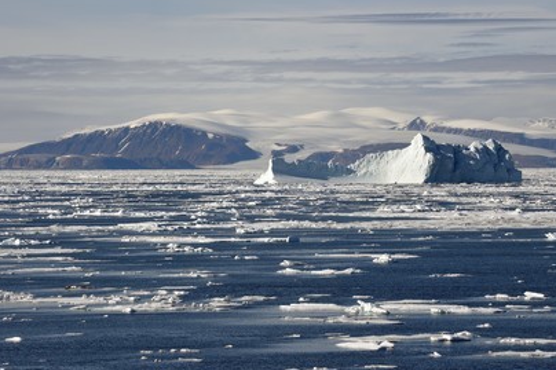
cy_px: 188
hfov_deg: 9.9
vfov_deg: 6.6
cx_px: 286
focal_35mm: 208
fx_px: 3211
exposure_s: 1/400
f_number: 14
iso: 200
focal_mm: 200
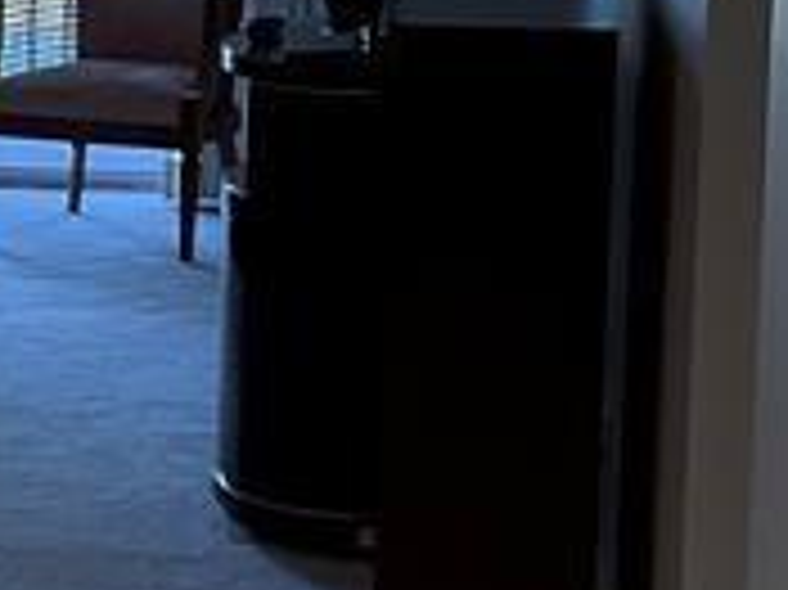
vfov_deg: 8.7
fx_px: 3867
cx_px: -482
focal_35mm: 170
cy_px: 149
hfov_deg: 11.1
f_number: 1.8
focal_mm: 3
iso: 40
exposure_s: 1/60
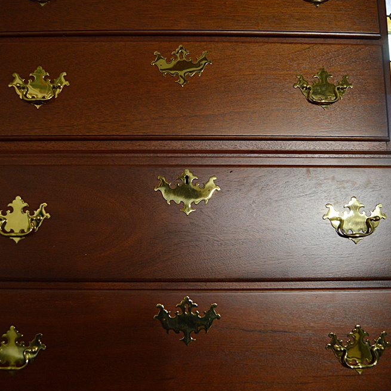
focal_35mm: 35
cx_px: 184
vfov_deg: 47.2
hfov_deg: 47.2
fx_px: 447
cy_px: 196
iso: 800
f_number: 3.5
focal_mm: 18
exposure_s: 1/60
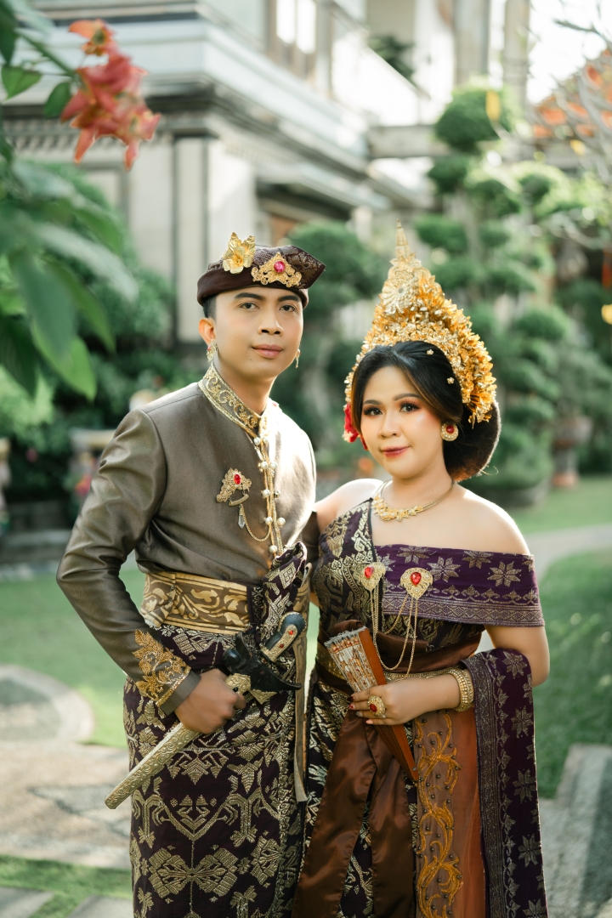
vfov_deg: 39.6
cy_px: 459
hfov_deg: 27.0
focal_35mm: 50
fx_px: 1275
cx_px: 306
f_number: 1.4
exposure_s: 1/1600
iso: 250
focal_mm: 50
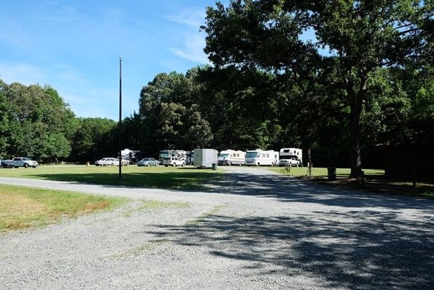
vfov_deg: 47.9
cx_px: 217
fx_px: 325
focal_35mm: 27
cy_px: 145
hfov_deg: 67.4
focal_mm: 18
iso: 400
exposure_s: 1/400
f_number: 7.1
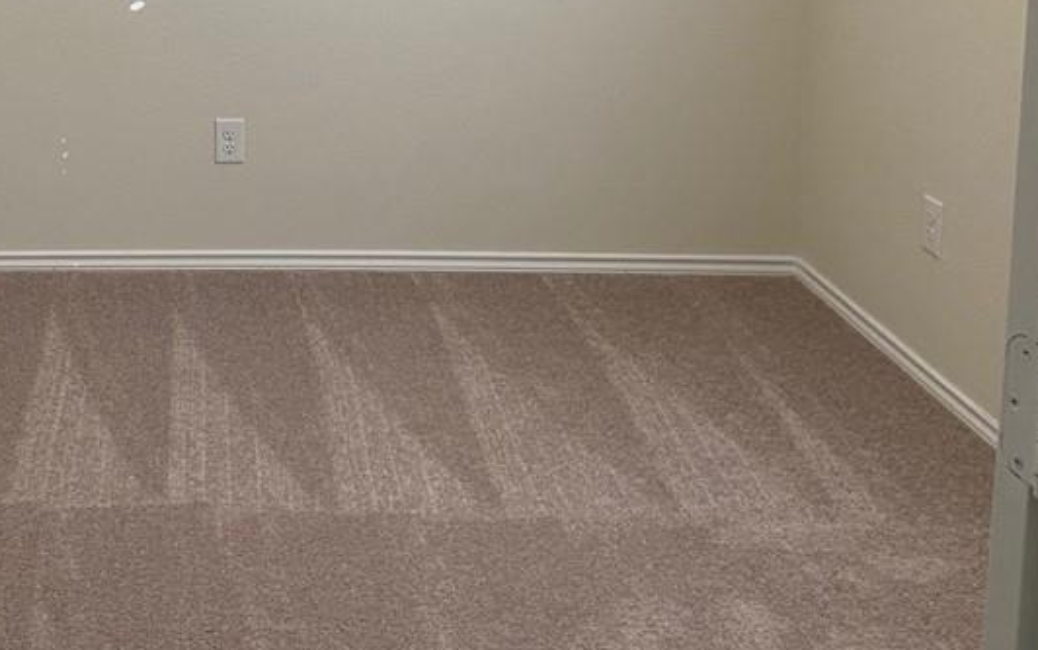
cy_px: -86
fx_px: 1500
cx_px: 100
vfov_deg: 22.8
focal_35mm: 53
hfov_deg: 35.8
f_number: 1.8
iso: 80
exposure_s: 1/60
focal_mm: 4.25
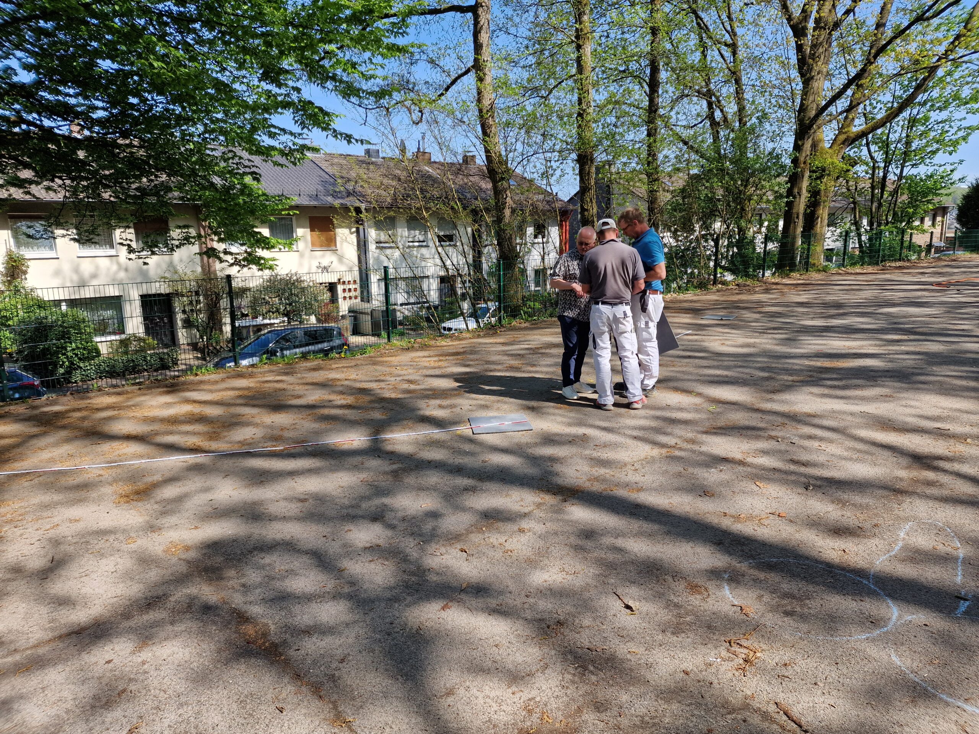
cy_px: 367
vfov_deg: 58.9
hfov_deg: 73.9
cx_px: 490
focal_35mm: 23
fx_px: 650
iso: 50
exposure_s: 1/514
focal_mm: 6.4
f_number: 1.8
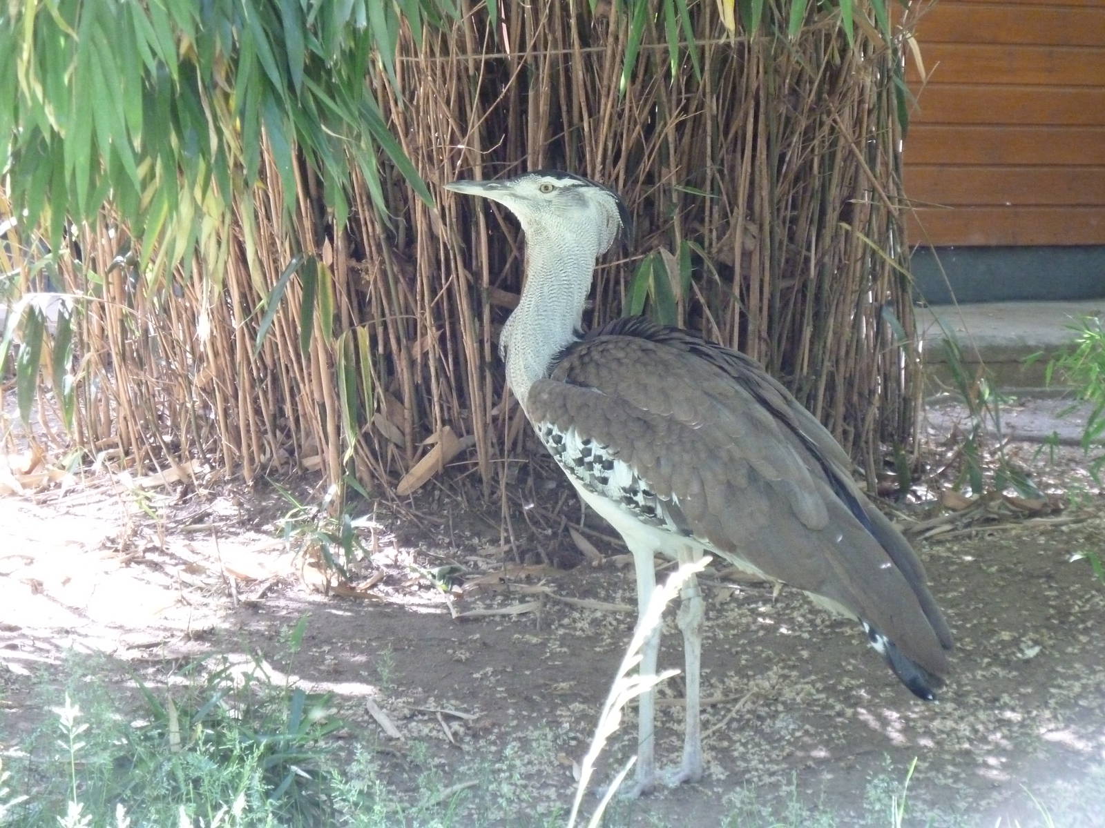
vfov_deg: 9.4
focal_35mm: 158
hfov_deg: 12.5
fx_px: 5044
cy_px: 414
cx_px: 552
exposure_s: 1/100
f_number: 4.5
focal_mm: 25.9
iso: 800
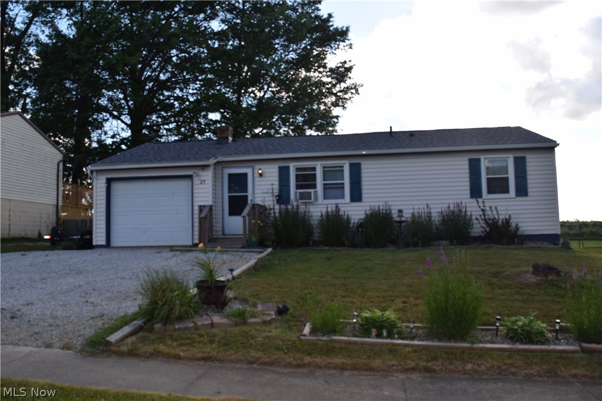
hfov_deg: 57.2
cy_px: 200
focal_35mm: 33
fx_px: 552
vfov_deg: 40.0
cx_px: 301
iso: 100
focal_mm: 22
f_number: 7.1
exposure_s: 1/200
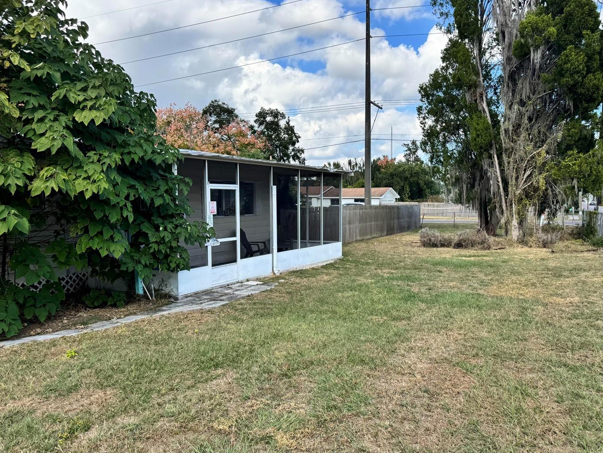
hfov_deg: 63.1
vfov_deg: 49.8
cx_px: 349
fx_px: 488
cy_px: 228
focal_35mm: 28
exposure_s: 1/2041
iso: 80
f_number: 1.78
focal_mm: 6.76
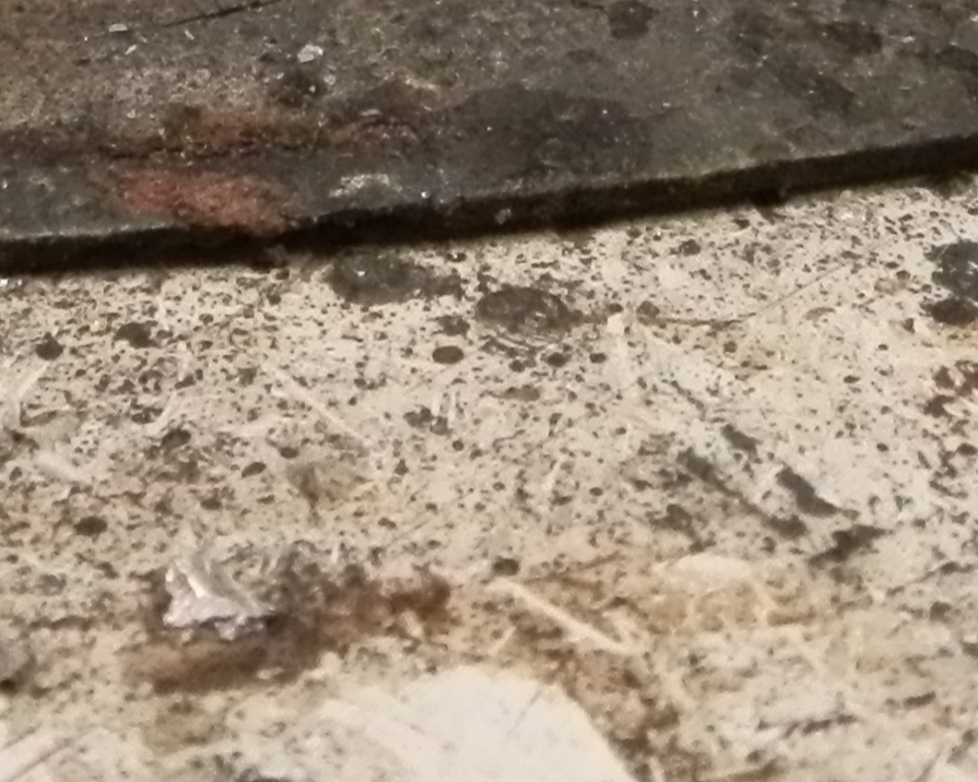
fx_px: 3792
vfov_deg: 11.4
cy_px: -343
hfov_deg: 14.6
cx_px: 226
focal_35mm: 131
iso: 400
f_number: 3.1
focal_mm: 5
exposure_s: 1/125
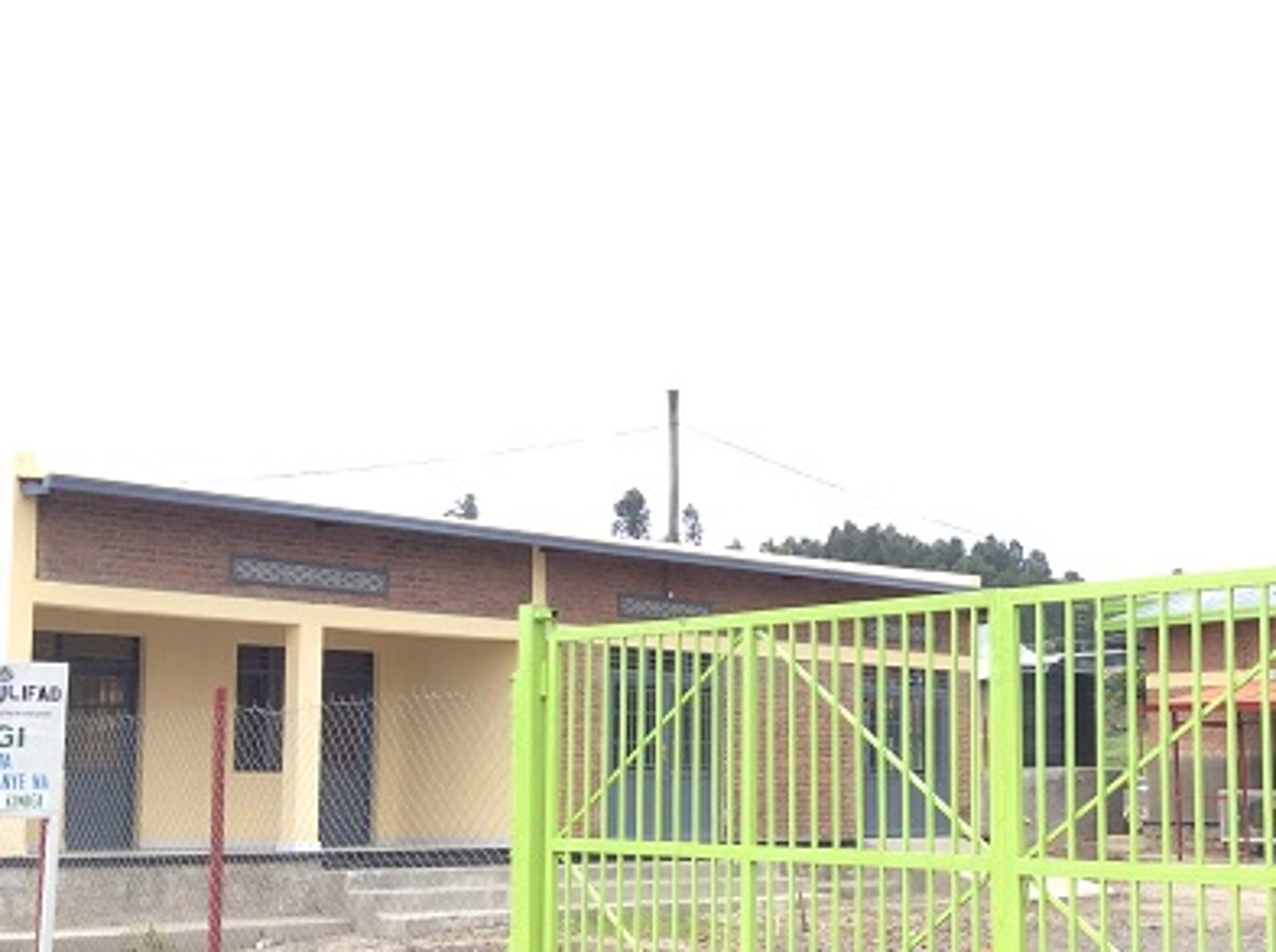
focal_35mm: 57
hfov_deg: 33.8
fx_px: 2097
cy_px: 572
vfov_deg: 25.5
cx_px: 734
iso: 32
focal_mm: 3.3
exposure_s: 1/689
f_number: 2.4
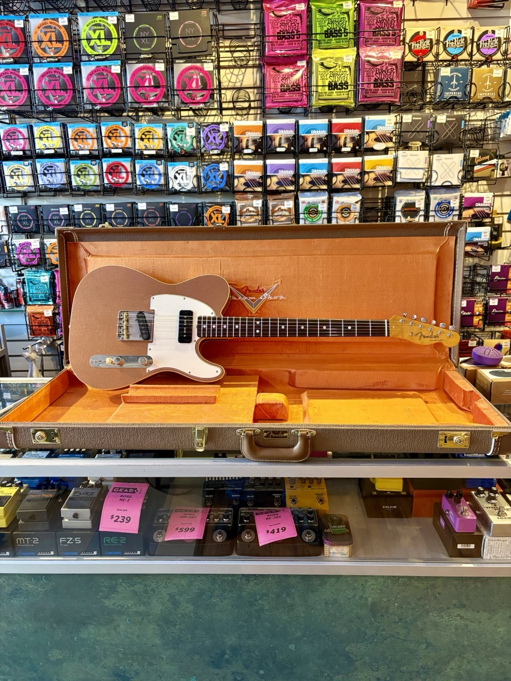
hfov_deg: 53.1
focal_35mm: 26
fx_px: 512
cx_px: 256
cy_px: 340
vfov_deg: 67.3
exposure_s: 1/60
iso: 200
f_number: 1.6
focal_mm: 5.96
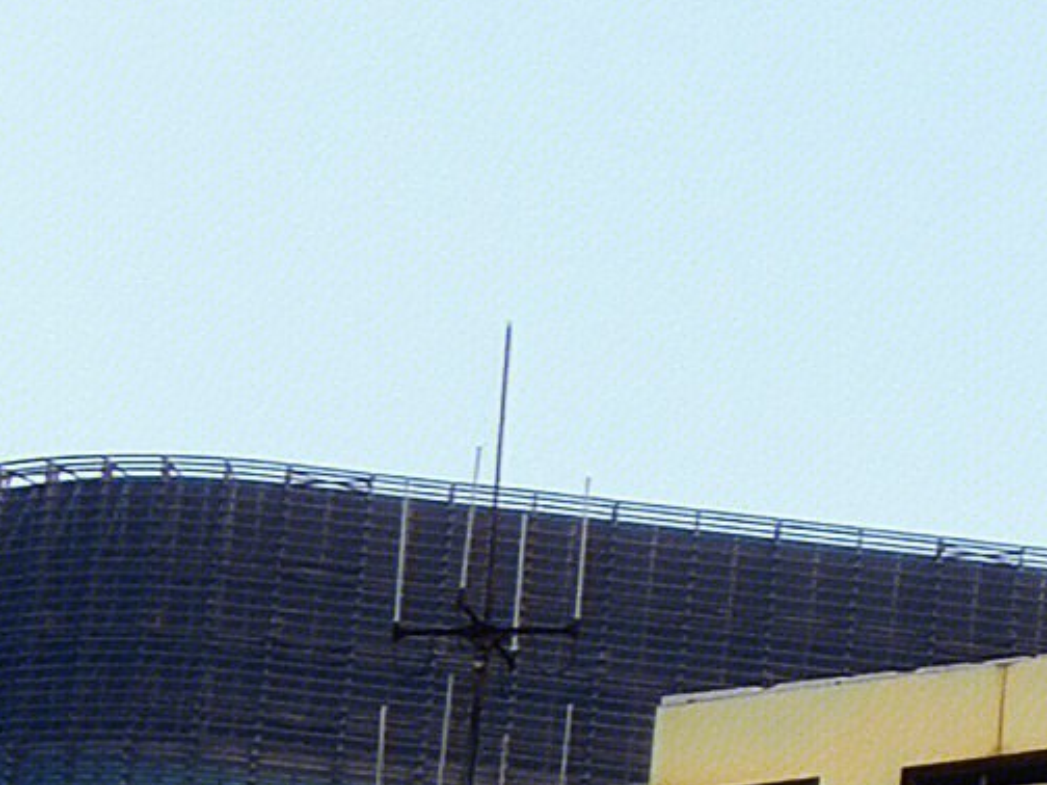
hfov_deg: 4.2
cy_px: 708
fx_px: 14155
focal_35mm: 468
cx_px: 2362
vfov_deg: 3.2
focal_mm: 6.22
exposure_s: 1/226
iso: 100
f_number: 2.2
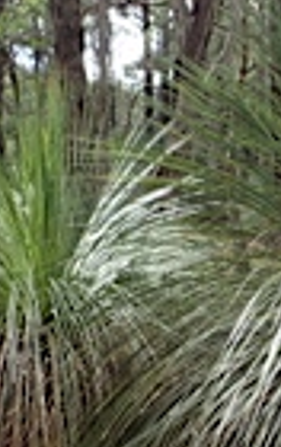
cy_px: 319
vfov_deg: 22.1
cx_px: 284
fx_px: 1135
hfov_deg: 13.9
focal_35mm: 93
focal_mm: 5.87
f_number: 3.2
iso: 100
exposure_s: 1/125
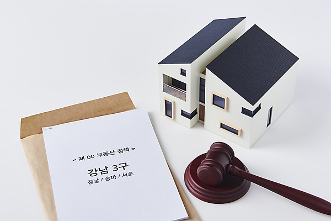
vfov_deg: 21.9
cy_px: 110
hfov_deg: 32.4
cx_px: 166
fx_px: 570
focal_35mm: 62
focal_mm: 62
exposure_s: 1/125
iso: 100
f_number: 13
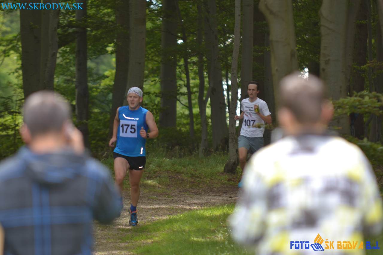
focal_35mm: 300
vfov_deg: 4.6
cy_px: 128
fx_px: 3191
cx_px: 192
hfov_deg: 6.9
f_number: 3.2
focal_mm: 200
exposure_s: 1/200
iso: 100
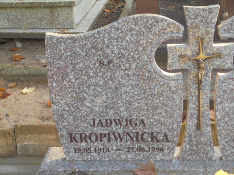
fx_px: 379
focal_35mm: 56
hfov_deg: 34.3
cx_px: 117
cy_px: 88
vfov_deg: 26.1
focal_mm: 10.1
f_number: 5.2
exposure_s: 1/30
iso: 100
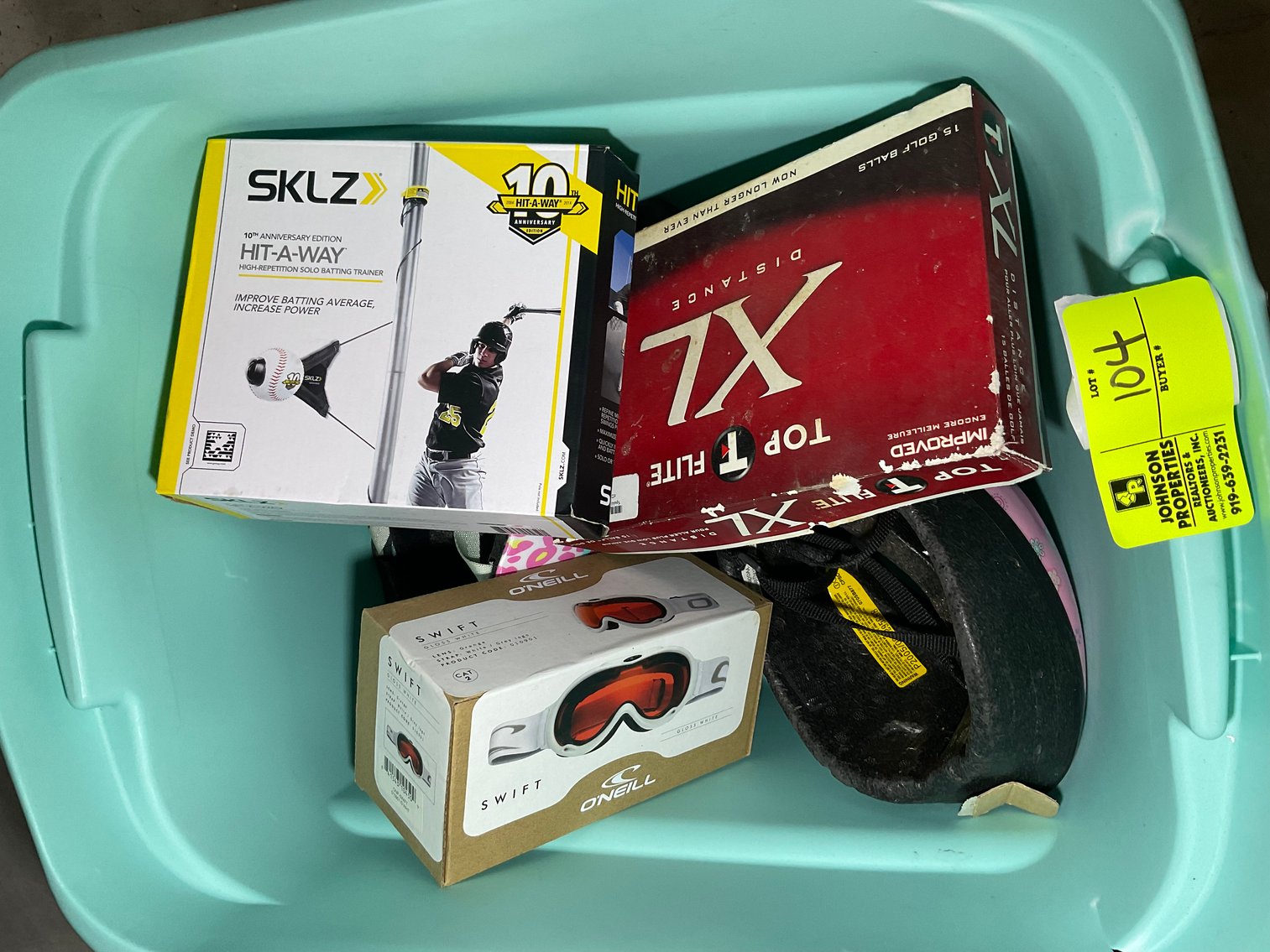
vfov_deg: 48.2
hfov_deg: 61.7
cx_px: 635
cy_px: 476
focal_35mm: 29
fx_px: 1064
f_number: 1.8
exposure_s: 1/120
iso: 64
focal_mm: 3
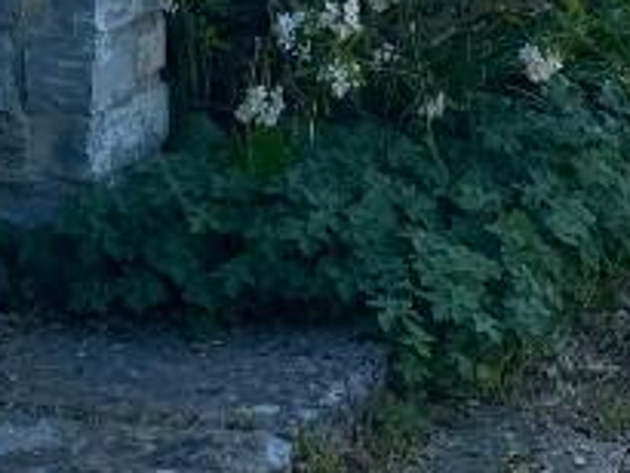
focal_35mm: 130
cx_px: 550
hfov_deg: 15.0
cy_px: -479
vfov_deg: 10.5
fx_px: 2367
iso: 32
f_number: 1.8
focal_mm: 4.25
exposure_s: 1/2105
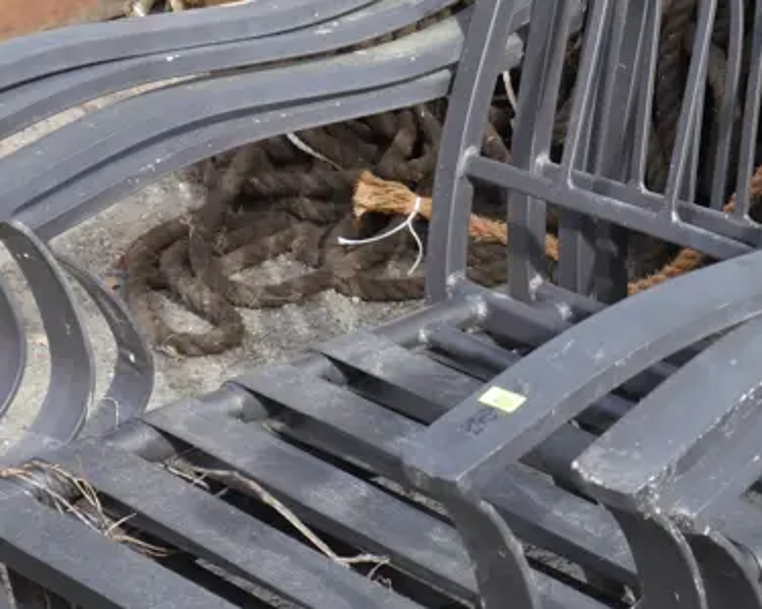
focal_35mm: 107
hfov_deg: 17.5
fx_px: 2412
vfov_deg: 14.4
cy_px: 311
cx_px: 766
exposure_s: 1/250
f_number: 6.3
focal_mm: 20
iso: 200
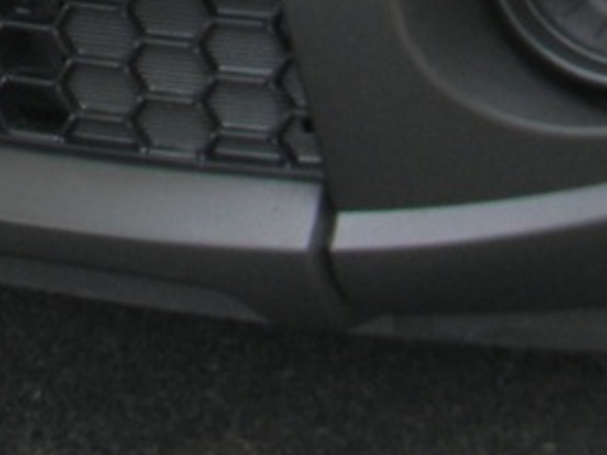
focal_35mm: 146
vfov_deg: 9.2
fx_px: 2560
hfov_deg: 13.5
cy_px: -604
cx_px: 297
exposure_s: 1/124
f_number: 3.5
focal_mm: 5
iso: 90
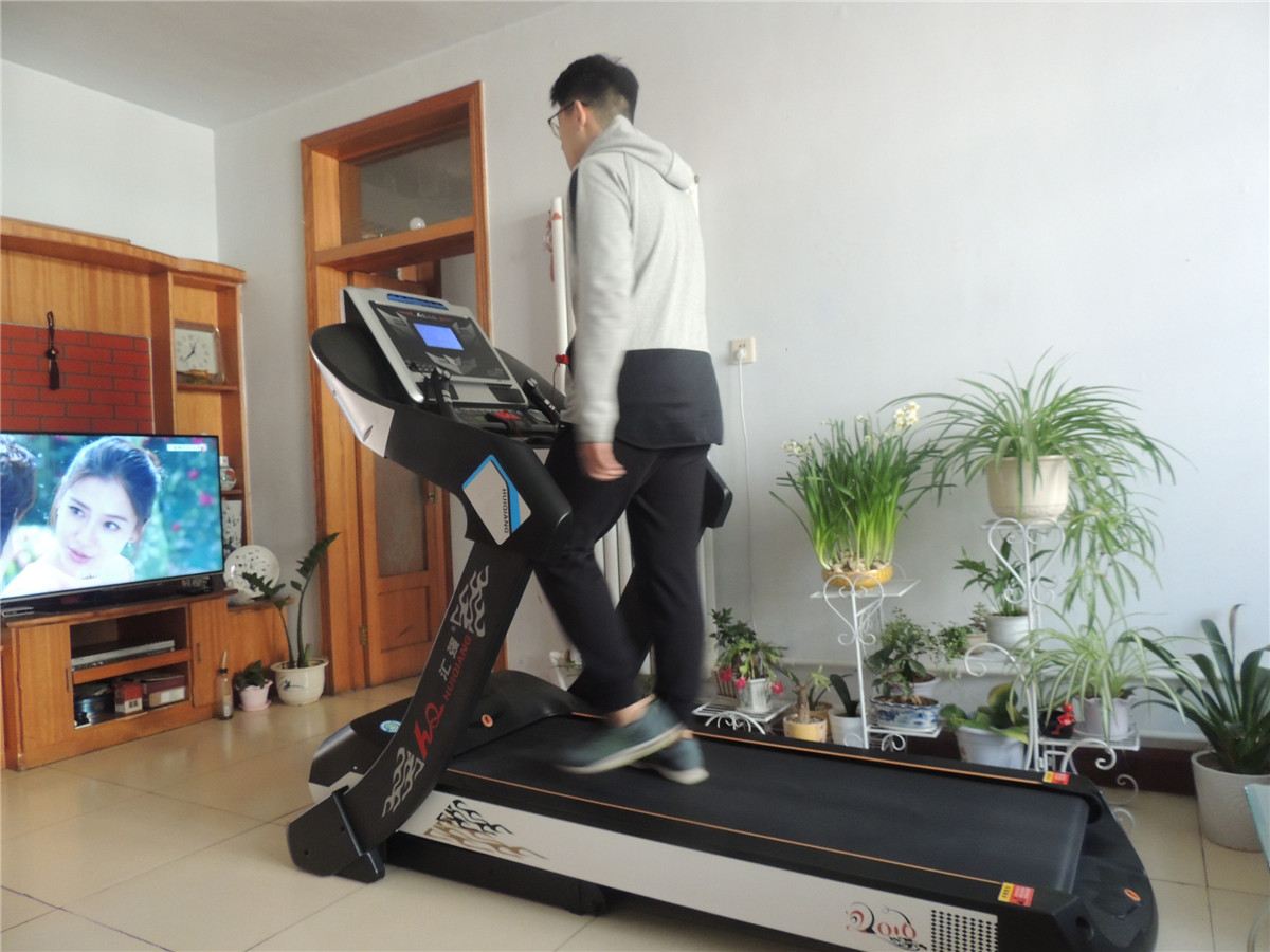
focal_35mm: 24
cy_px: 476
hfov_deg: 71.6
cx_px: 635
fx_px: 881
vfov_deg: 56.8
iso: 400
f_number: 3
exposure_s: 1/30
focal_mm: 4.3
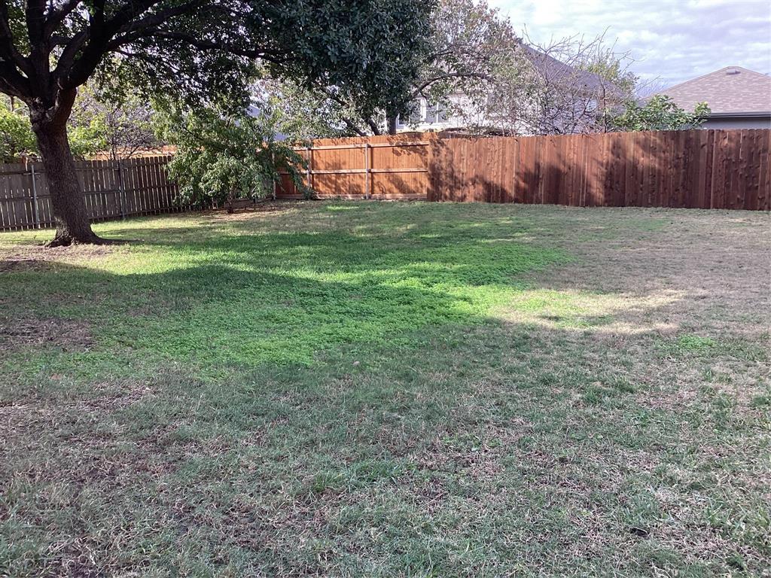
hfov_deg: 58.4
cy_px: 289
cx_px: 386
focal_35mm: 31
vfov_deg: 45.4
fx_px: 690
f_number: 2.4
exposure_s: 1/120
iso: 25
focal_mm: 3.3
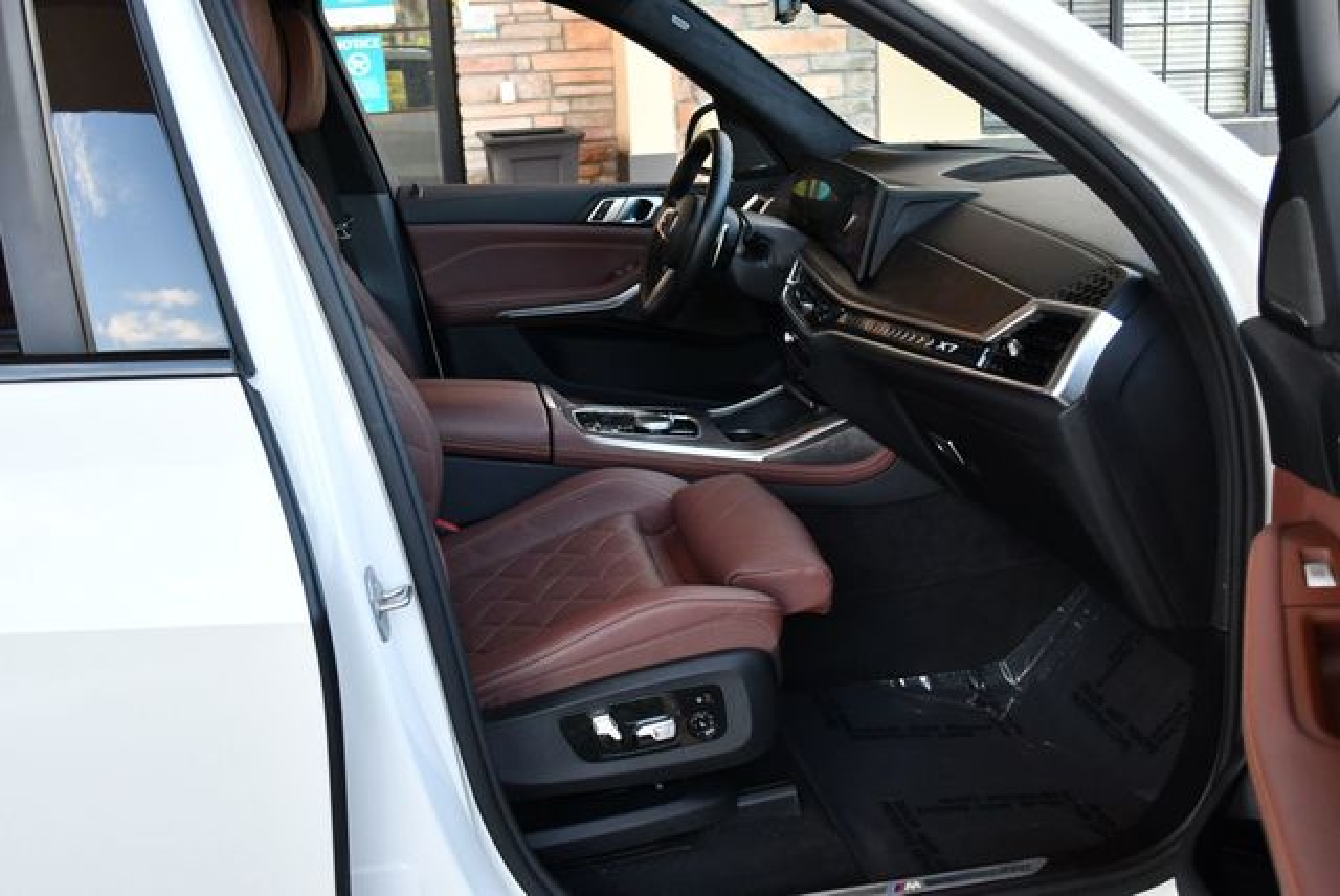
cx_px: 670
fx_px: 1341
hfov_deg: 53.1
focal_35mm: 36
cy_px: 448
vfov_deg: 36.9
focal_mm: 18
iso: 500
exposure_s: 1/250
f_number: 3.5
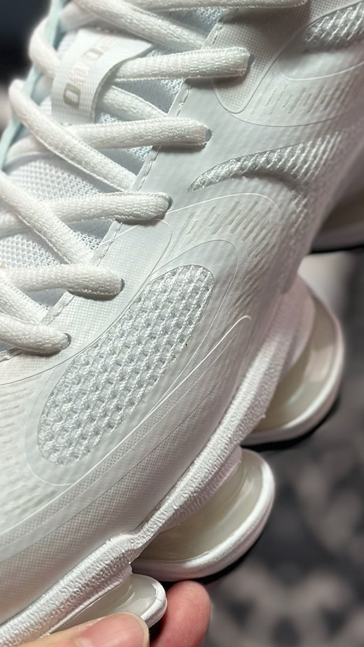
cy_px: 239
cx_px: 193
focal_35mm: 90
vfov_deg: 23.6
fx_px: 1545
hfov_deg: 13.4
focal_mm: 6.86
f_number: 1.78
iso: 80
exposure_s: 1/850
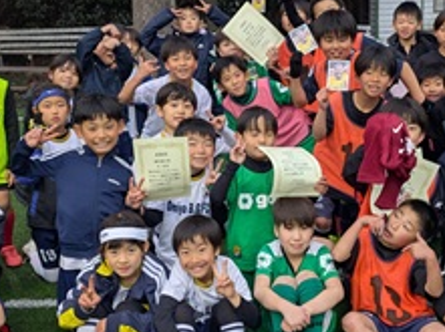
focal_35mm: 51
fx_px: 655
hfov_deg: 37.3
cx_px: 280
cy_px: 166
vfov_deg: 28.5
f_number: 1.89
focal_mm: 5.43
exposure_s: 1/50
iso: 88
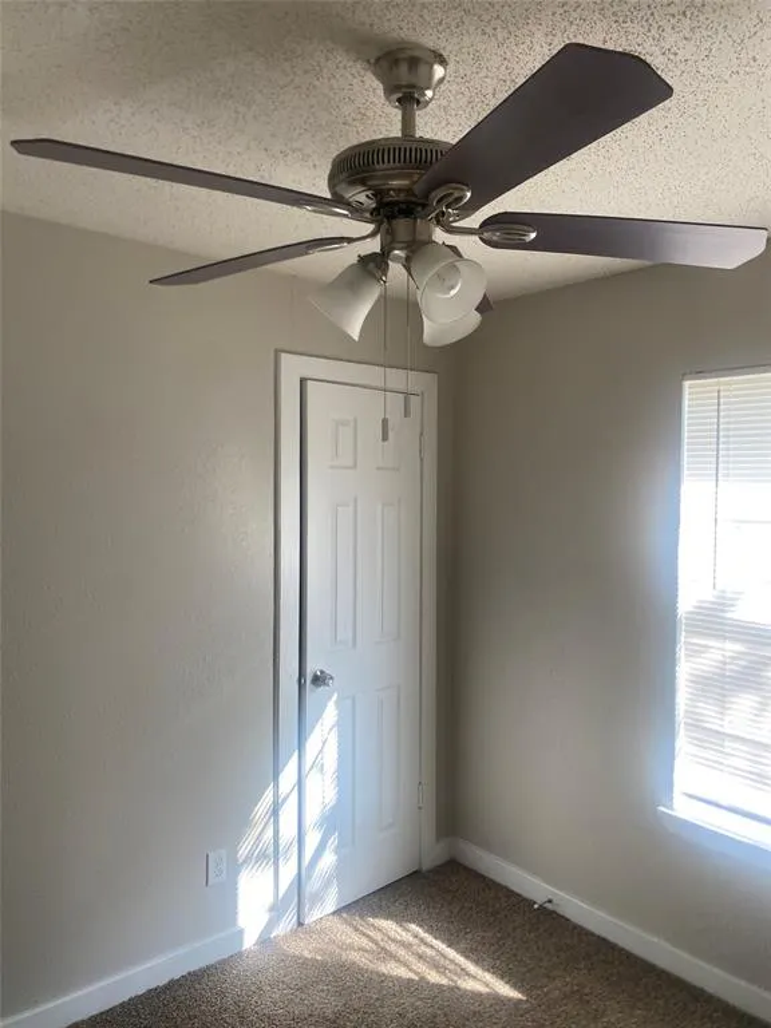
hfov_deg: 53.1
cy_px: 514
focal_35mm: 26
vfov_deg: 67.3
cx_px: 386
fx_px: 772
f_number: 1.8
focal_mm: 4.25
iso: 100
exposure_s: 1/121
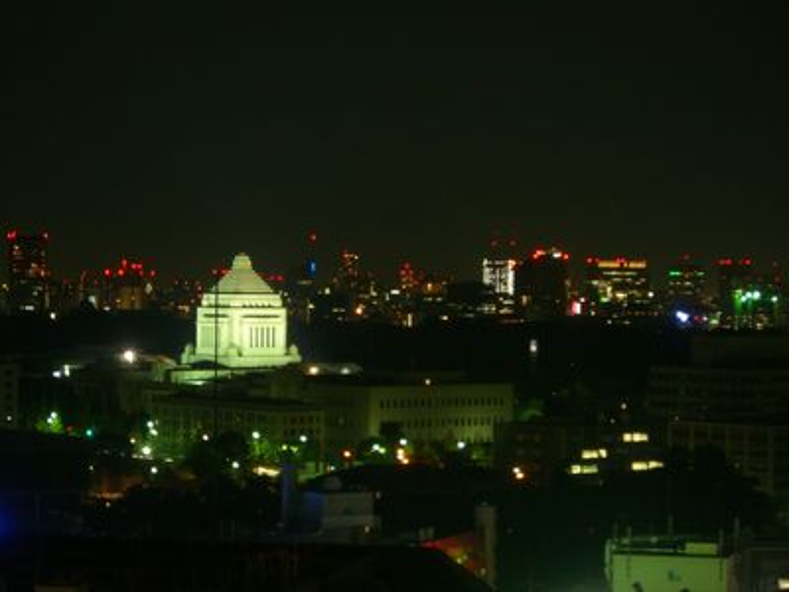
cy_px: 296
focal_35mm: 114
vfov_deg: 13.0
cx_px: 394
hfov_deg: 17.3
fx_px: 2598
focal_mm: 18.6
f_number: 5.2
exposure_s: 4
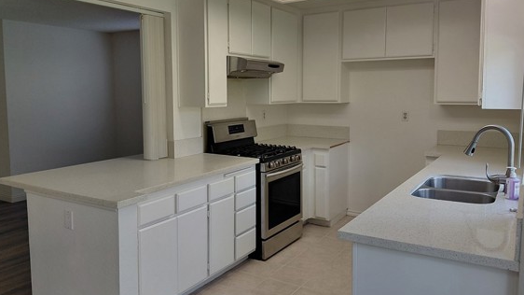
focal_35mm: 31
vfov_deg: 37.8
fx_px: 431
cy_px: 139
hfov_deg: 62.6
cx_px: 255
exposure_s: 1/130
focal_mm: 4.69
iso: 50
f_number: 1.8
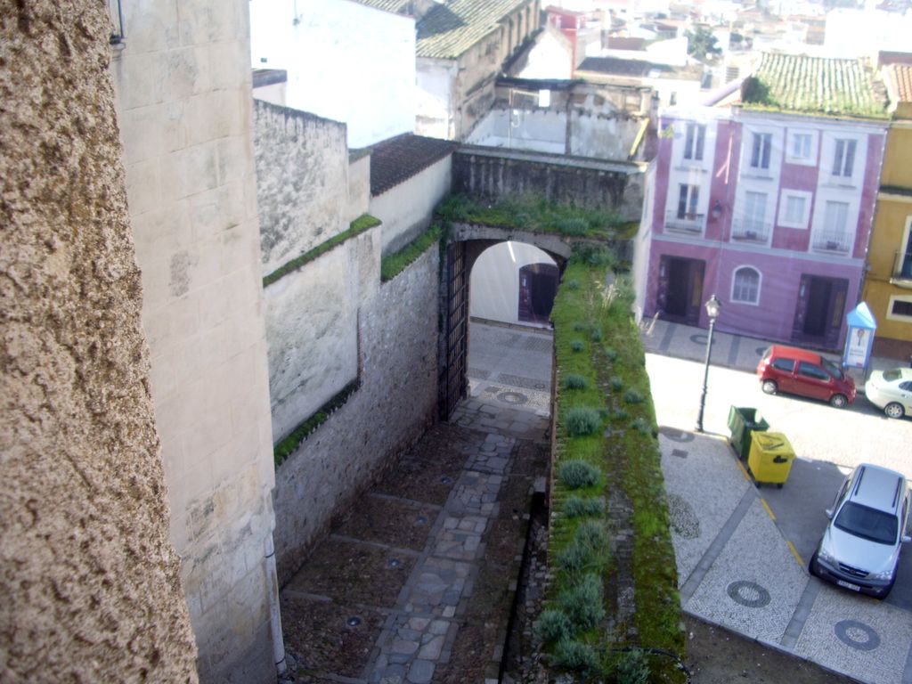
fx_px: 922
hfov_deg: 52.6
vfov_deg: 40.7
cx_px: 456
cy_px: 342
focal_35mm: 35
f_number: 2.6
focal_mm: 5.8
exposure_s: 1/100
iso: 50
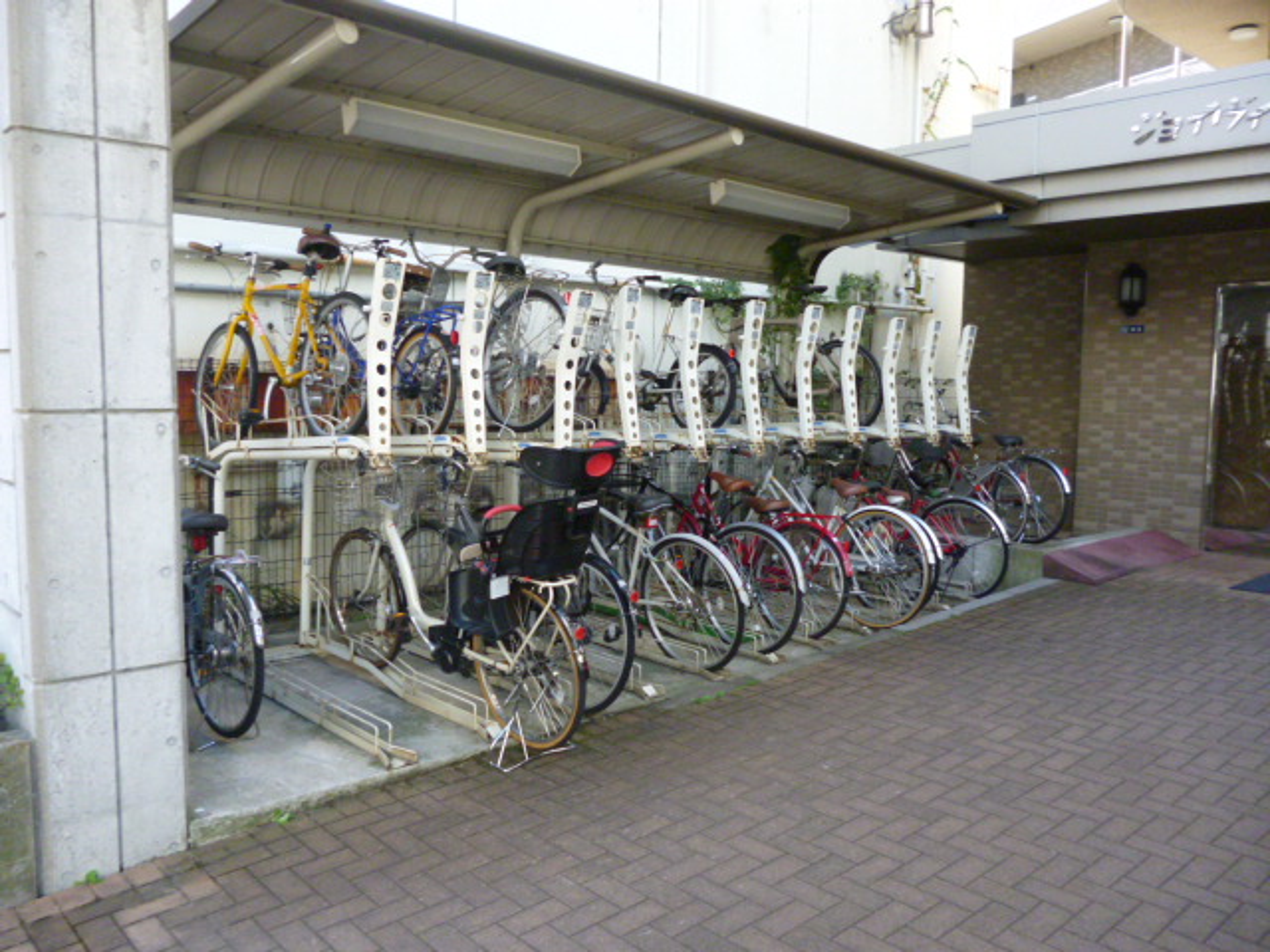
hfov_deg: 63.4
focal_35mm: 28
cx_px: 635
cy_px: 476
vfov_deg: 49.7
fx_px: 1027
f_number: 3.1
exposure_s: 1/250
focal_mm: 5
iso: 400
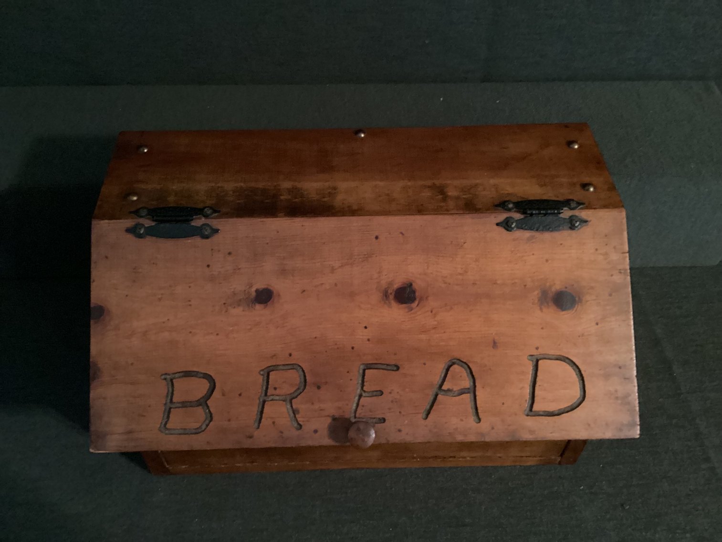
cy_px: 271
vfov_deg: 45.4
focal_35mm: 31
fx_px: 647
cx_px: 361
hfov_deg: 58.3
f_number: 2.4
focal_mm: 3.3
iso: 800
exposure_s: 1/15
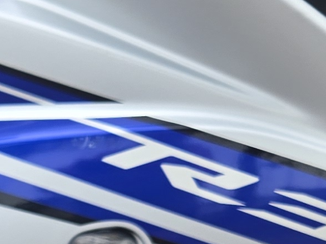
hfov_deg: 11.3
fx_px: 1478
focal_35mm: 157
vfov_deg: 9.1
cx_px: -330
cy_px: 397
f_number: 1.8
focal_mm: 5.4
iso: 25
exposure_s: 1/382
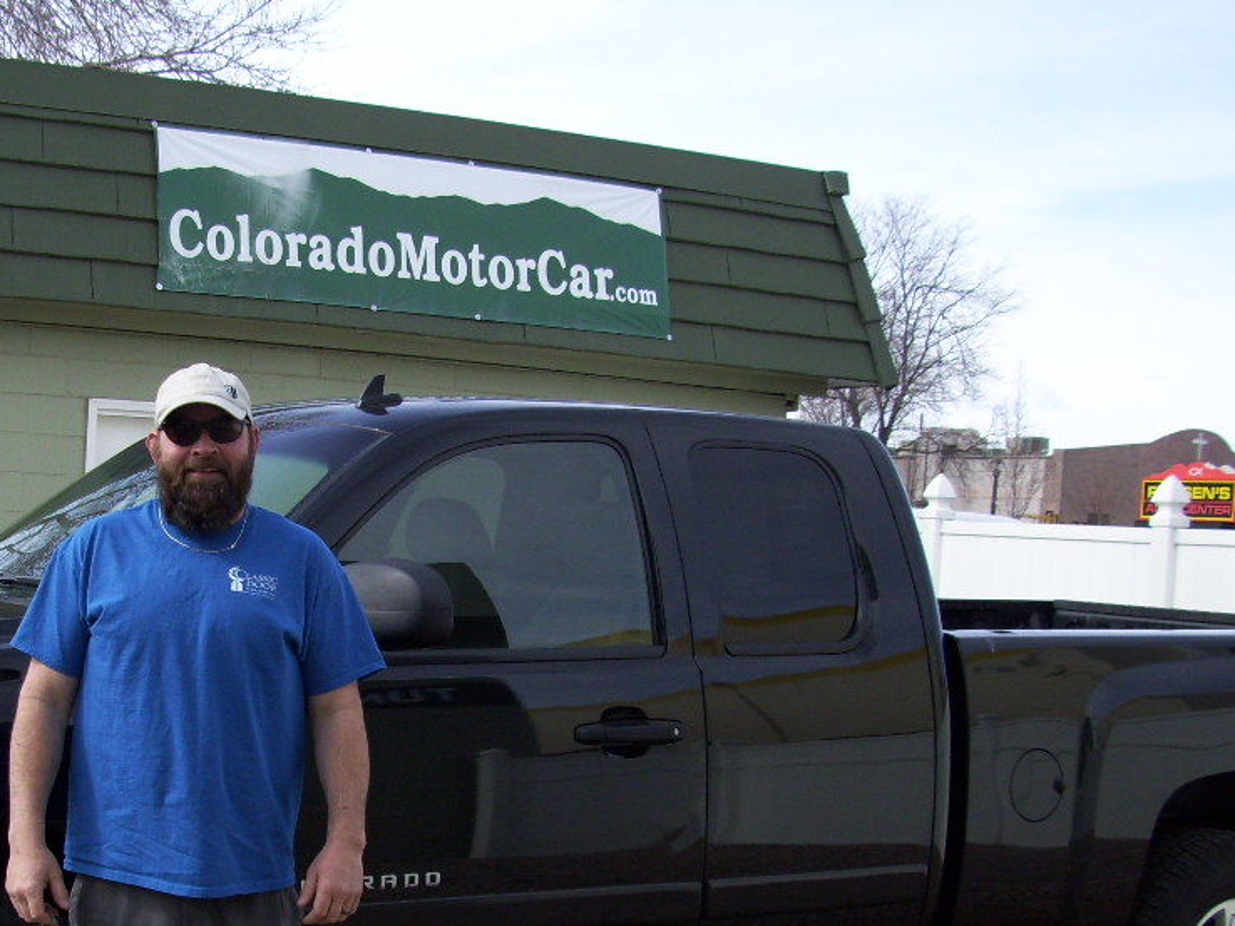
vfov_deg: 24.5
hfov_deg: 32.5
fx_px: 2104
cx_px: 438
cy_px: 693
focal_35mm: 59
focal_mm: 5.7
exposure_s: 1/640
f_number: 2.9
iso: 80
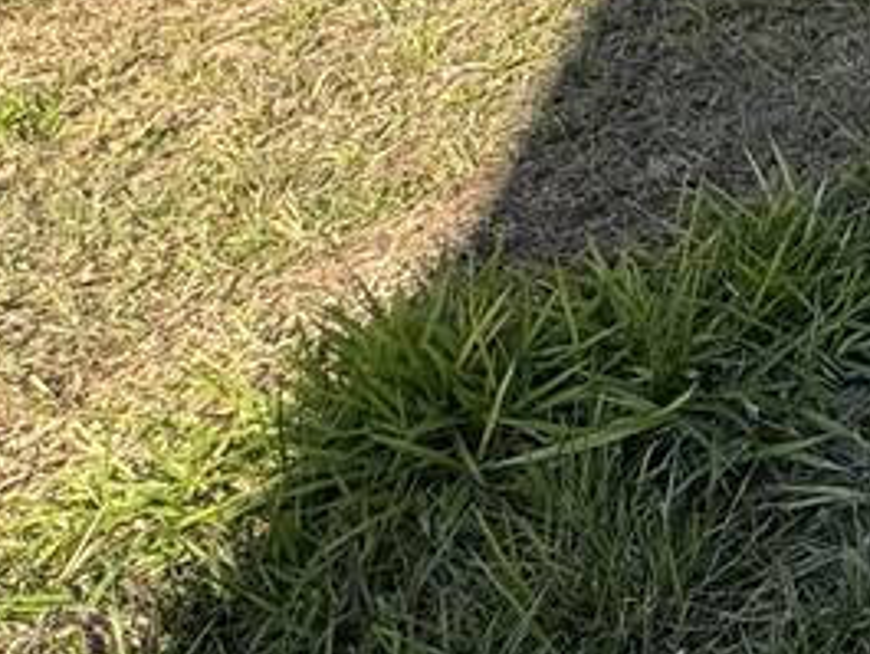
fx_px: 1911
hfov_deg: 18.3
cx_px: 1687
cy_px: -427
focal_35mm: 76
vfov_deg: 16.9
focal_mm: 2.22
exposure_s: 1/910
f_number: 2.2
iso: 40
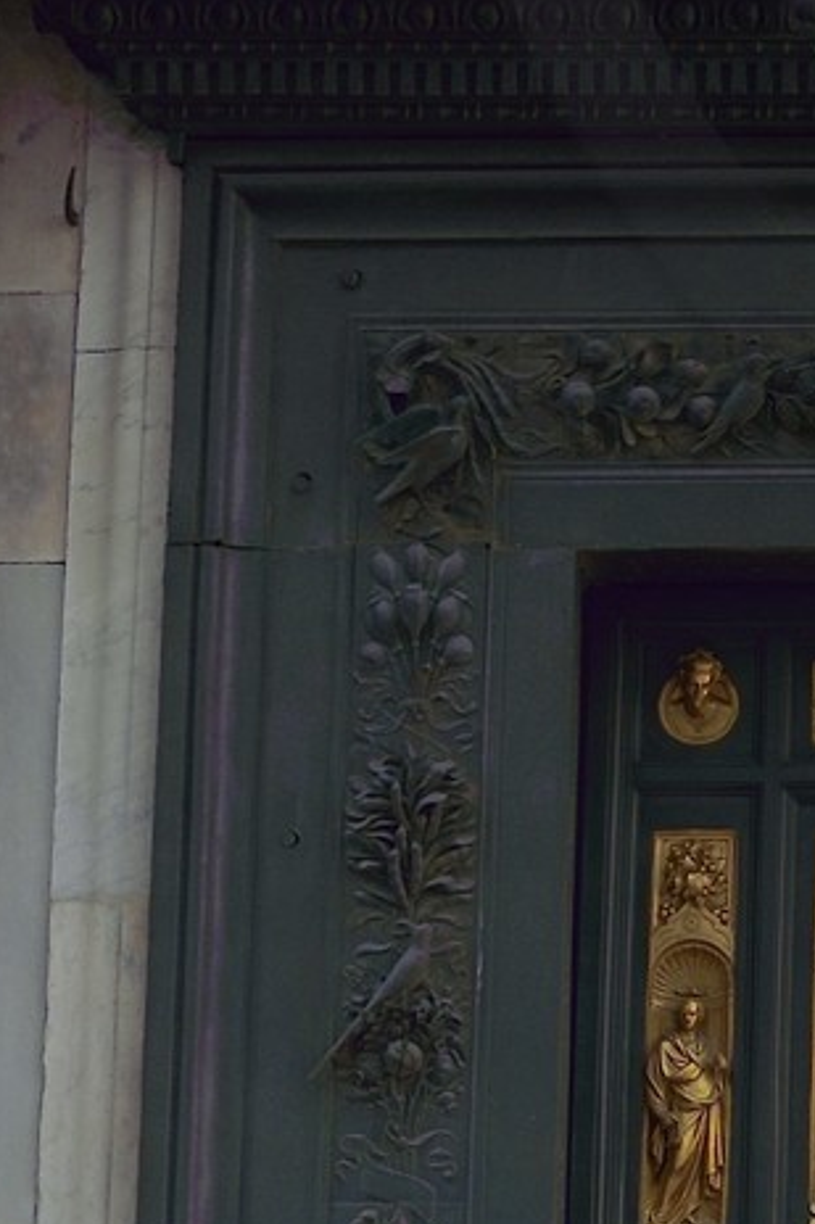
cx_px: 1633
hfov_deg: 3.7
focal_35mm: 363
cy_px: -463
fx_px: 12335
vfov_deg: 5.6
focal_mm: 70
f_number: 8
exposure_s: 1/200
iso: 200
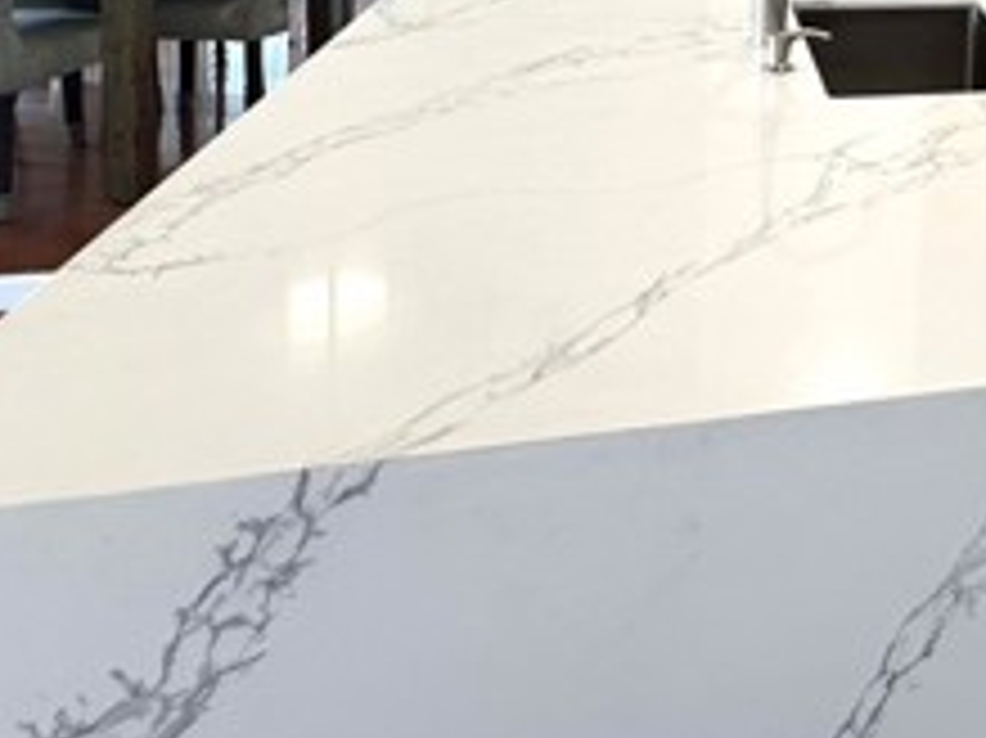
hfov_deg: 39.2
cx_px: 1031
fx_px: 1167
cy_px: -166
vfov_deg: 29.7
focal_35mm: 41
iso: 160
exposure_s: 1/120
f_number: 2.2
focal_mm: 2.22
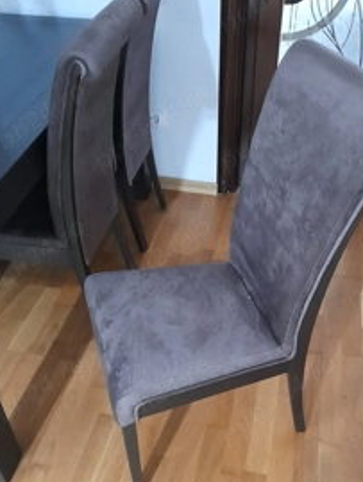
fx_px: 517
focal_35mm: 37
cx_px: 215
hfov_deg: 38.6
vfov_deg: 49.7
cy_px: 293
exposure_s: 1/25
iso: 800
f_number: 2
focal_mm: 4.6
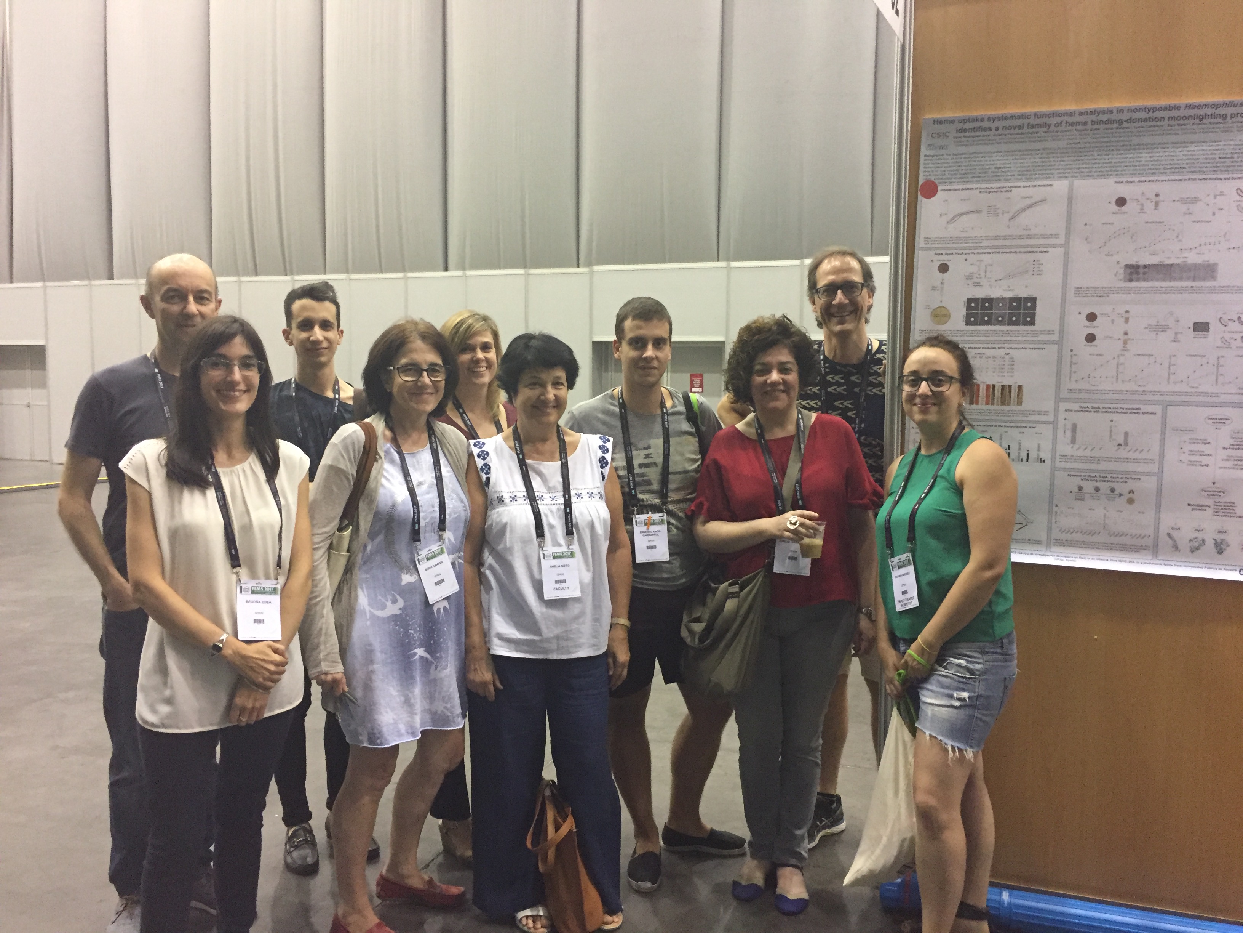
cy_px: 466
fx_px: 1041
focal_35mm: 29
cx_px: 622
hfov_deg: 61.7
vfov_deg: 48.2
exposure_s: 1/25
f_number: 2.2
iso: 250
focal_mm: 4.15
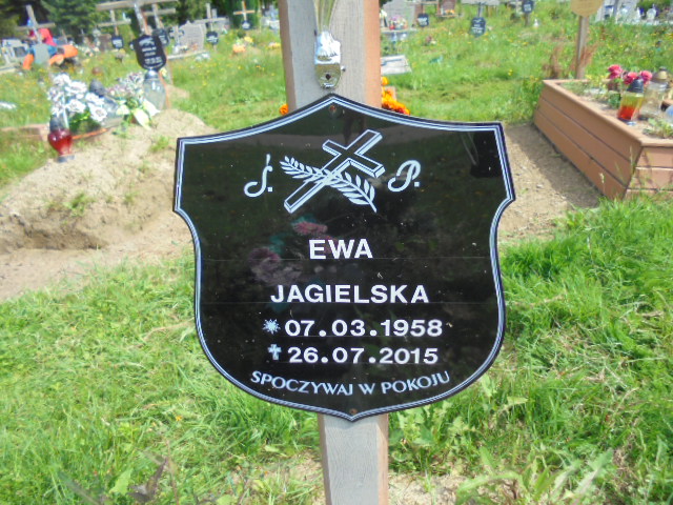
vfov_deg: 53.1
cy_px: 252
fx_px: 505
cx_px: 336
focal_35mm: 26
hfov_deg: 67.3
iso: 100
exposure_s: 1/400
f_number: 3.5
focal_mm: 4.6
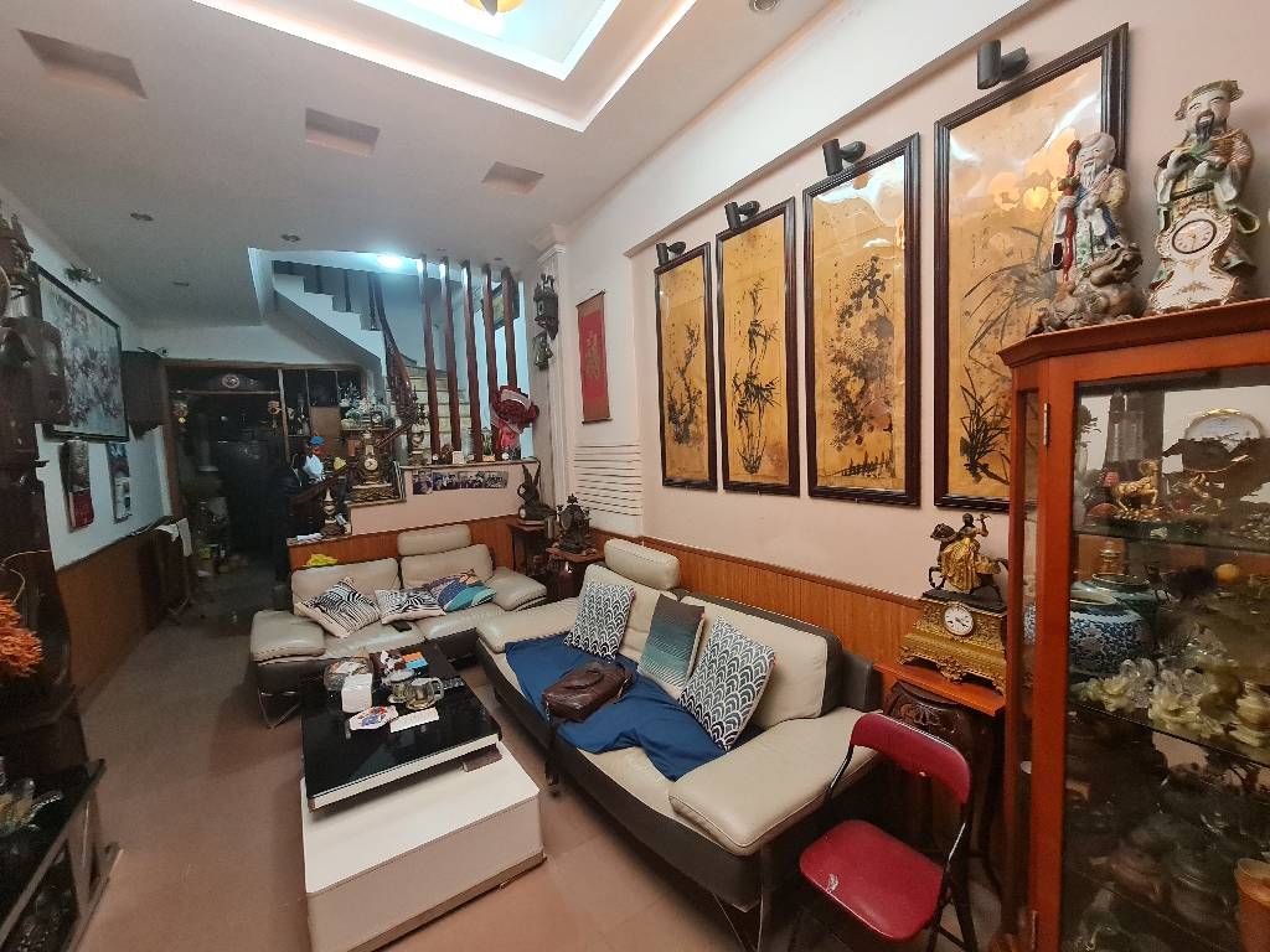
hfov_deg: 106.2
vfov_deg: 89.9
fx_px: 477
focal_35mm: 13
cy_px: 476
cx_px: 635
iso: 500
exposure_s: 1/33
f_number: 2.2
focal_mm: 2.2
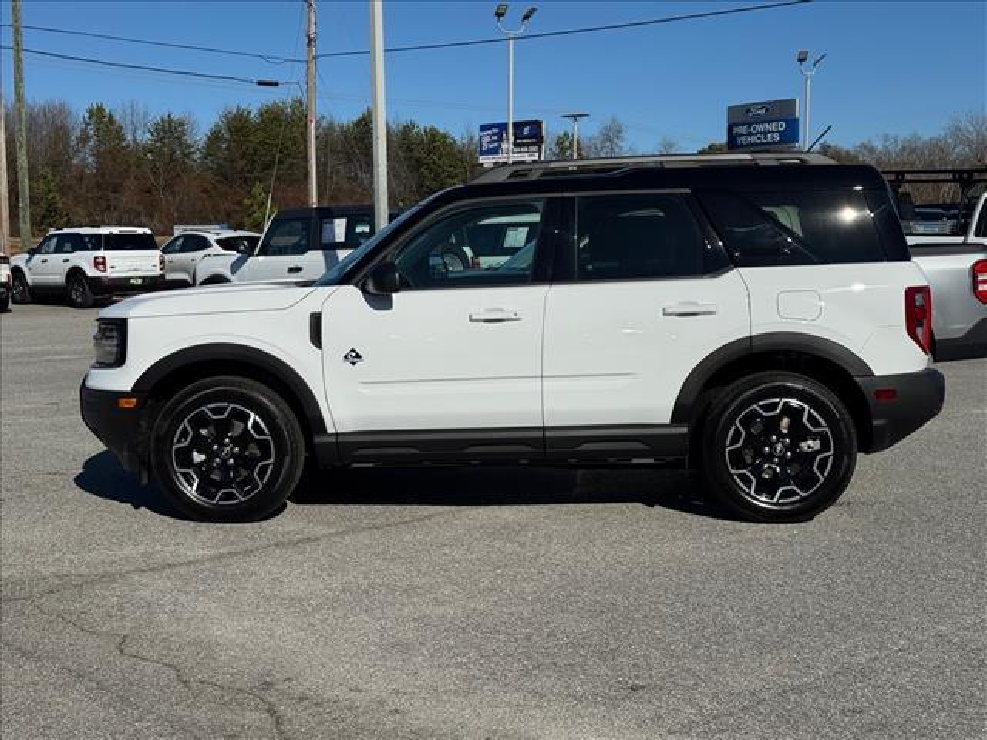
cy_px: 370
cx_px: 494
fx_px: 1369
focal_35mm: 48
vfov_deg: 30.3
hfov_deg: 39.7
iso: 80
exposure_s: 1/15385
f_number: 1.78
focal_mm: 6.76
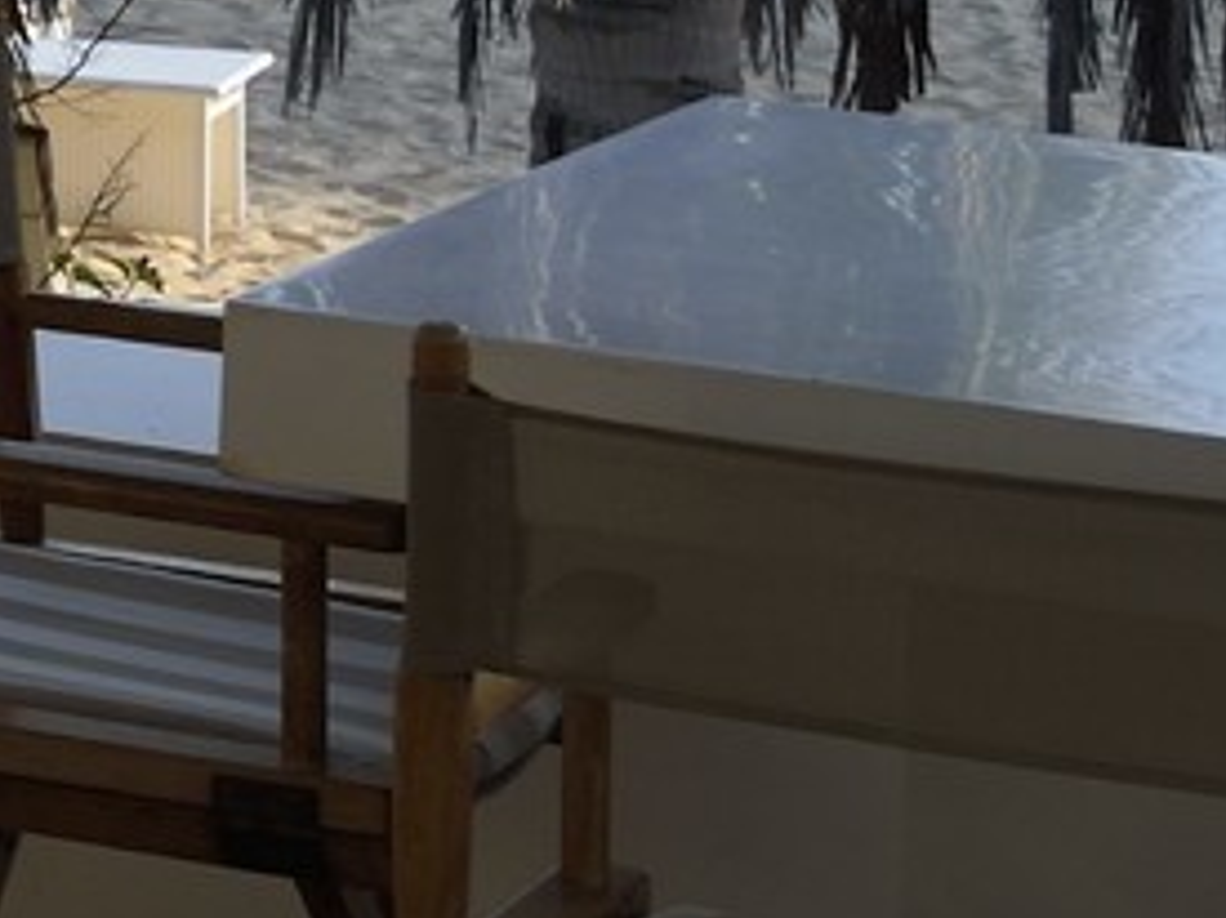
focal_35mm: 224
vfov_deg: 6.5
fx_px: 7930
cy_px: -791
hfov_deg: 7.9
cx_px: -2078
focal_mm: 40
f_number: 10
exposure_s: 1/320
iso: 200
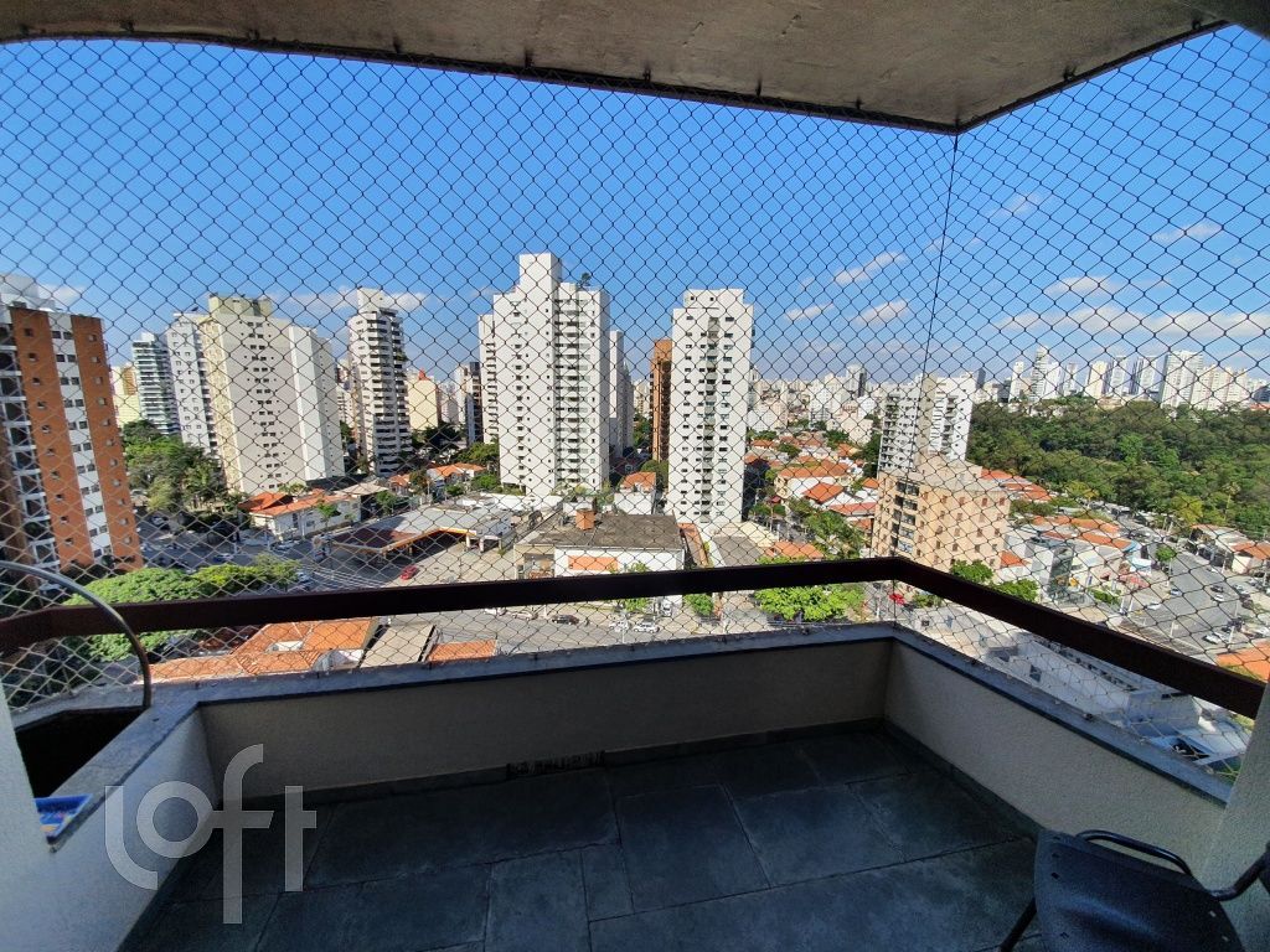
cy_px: 476
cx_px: 635
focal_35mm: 13
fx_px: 477
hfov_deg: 106.2
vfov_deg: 89.9
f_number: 2.2
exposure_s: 1/1400
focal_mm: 1.8
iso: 50
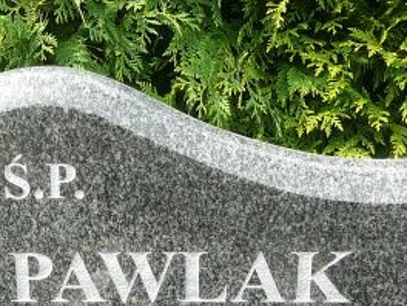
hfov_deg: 22.7
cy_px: 343
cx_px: 74
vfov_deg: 16.8
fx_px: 999
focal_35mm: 85
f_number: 2.8
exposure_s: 1/250
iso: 80
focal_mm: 5.2
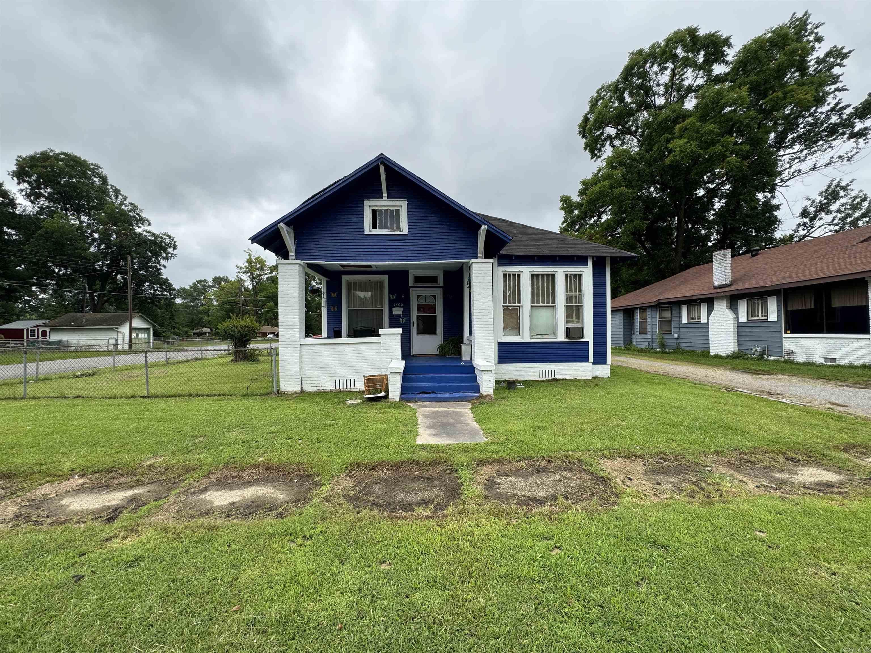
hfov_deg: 102.1
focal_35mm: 14
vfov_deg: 85.7
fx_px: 352
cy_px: 326
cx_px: 436
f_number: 2.2
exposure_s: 1/779
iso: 50
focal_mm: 2.22
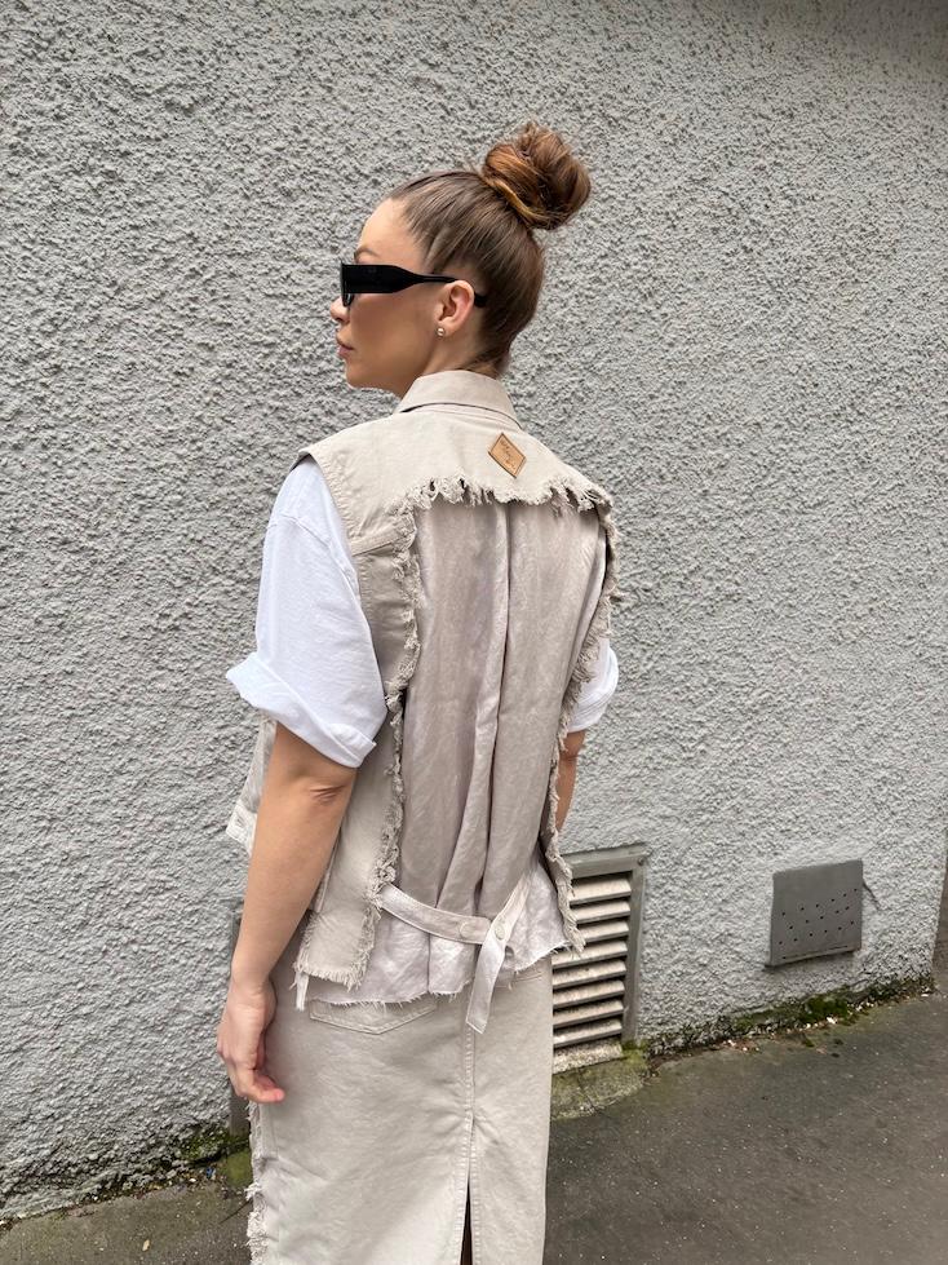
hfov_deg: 53.1
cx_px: 474
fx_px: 950
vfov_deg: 67.3
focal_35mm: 26
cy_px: 632
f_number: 1.6
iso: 40
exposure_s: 1/122
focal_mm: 5.96
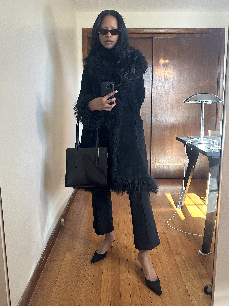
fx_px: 212
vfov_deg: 71.6
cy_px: 153
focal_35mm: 24
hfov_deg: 56.8
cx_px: 114
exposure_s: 1/121
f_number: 1.78
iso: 200
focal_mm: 6.86
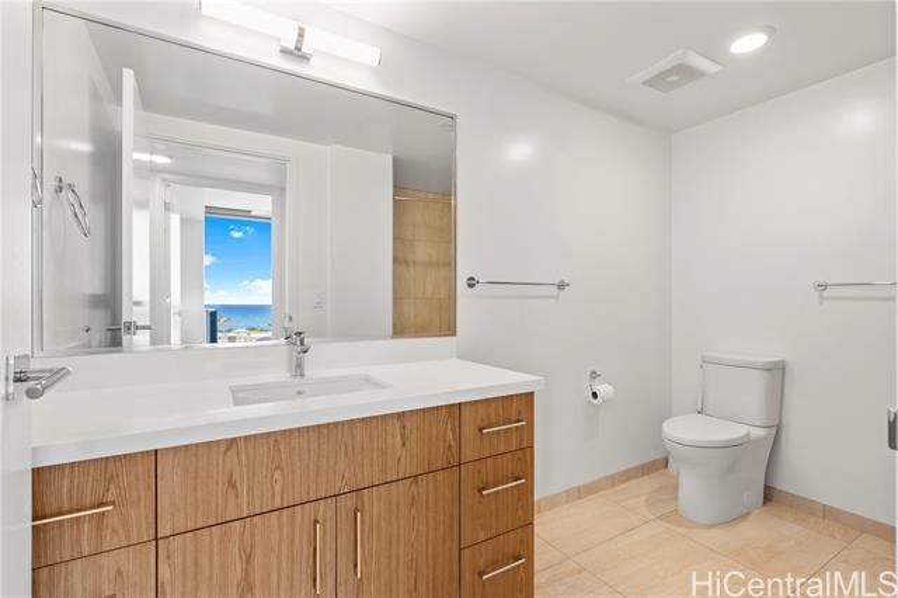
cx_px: 449
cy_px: 299
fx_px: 399
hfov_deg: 96.8
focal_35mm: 16
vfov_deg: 73.7
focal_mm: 16
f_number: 10
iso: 200
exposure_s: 1/1.67
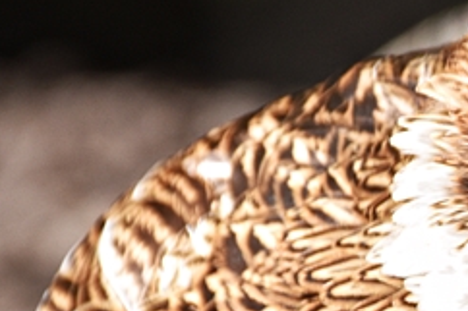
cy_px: 285
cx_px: 717
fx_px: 10068
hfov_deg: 2.7
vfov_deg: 1.8
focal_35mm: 775
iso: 400
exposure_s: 1/250
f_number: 8
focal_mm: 122
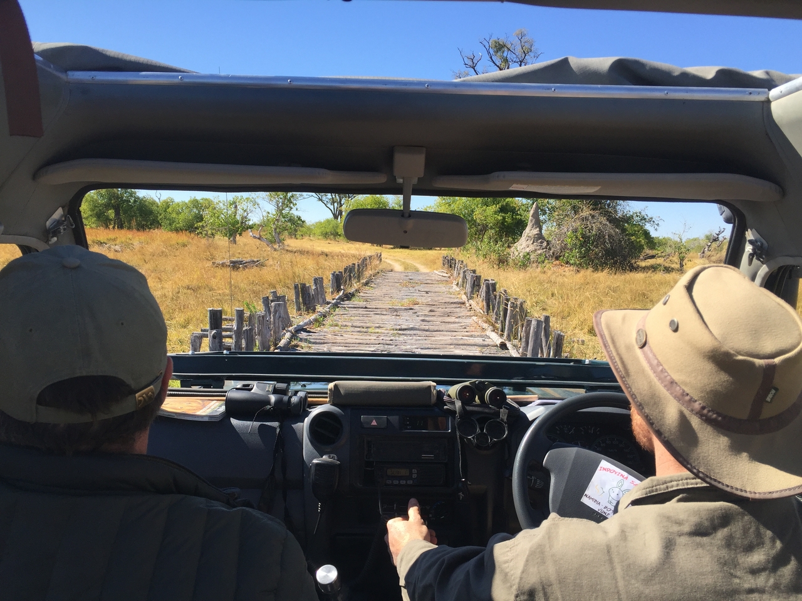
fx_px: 672
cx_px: 401
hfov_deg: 61.7
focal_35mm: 29
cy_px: 300
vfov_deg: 48.2
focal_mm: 4.15
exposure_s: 1/1068
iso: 32
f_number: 2.2
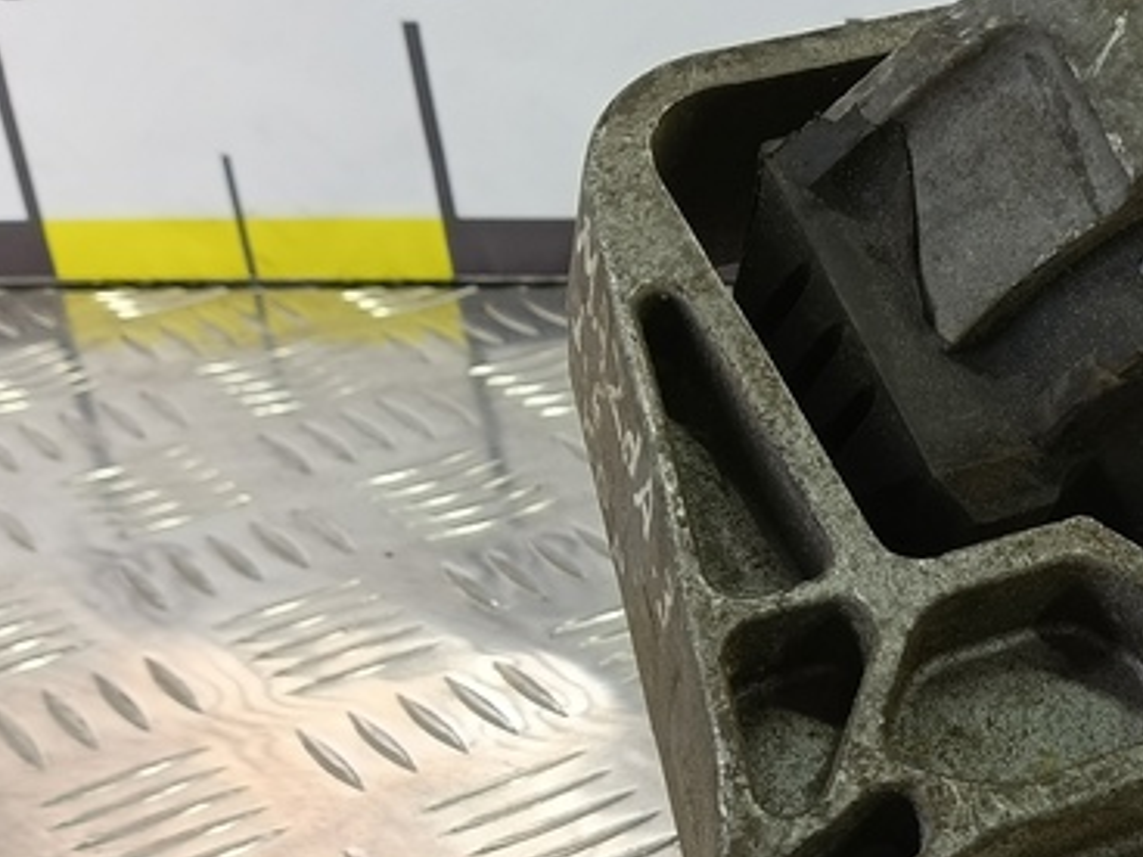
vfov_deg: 22.4
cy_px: 761
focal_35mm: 64
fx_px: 2113
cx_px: 1329
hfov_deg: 27.1
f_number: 1.6
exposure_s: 1/50
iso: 102
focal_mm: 4.11
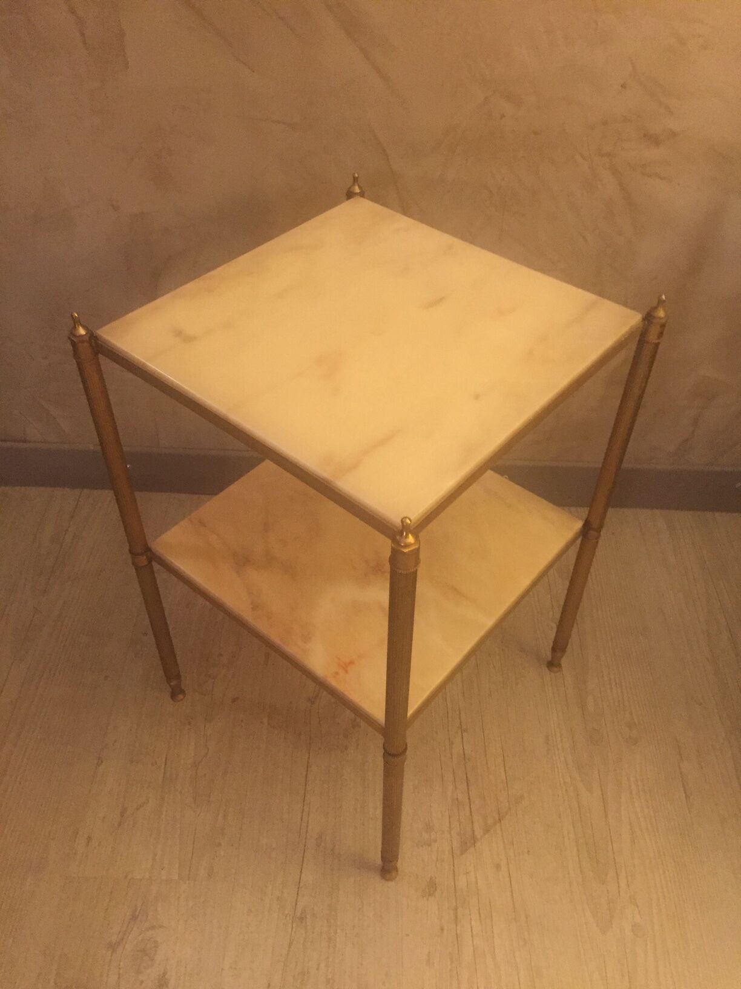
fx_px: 828
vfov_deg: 61.7
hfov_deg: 48.2
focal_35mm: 29
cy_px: 494
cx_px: 370
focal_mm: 4.15
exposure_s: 1/20
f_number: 2.2
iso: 250
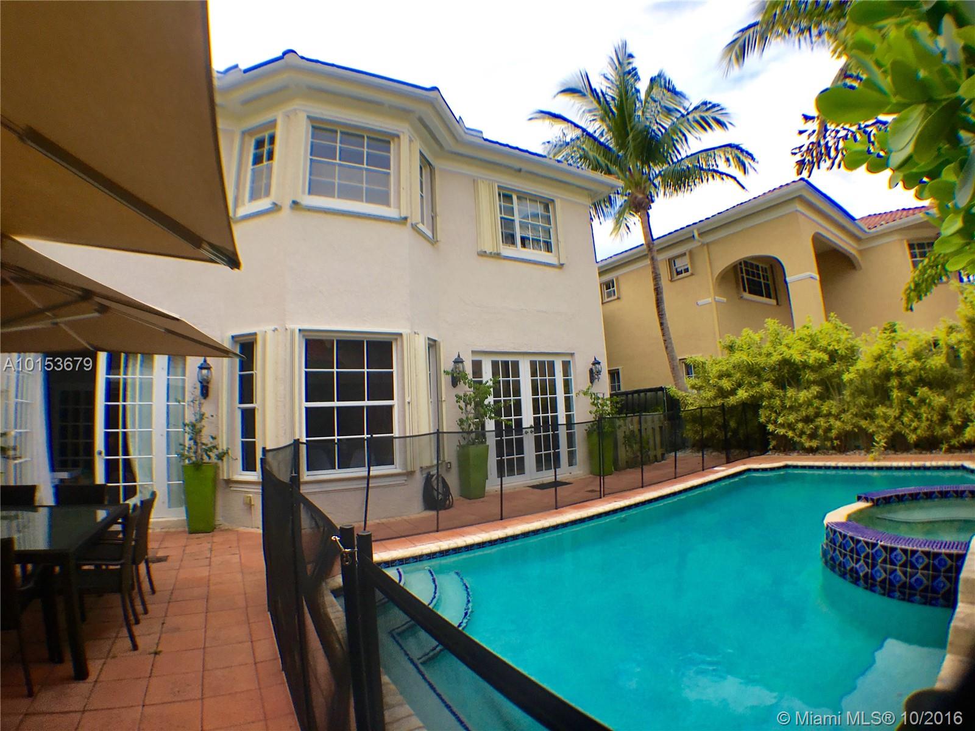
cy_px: 366
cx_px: 488
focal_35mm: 29
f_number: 2.2
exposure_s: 1/303
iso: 25
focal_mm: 4.15
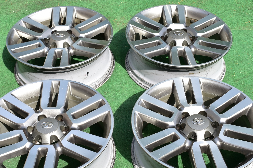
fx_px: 408
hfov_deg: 34.5
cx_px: 124
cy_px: 91
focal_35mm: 58
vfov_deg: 23.4
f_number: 8
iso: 100
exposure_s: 1/160
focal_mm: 32
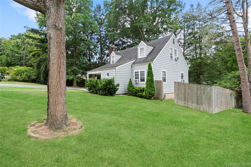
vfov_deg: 73.7
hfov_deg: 96.7
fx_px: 112
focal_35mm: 16
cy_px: 84
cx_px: 126
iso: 200
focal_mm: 16
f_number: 5.6
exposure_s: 1/200
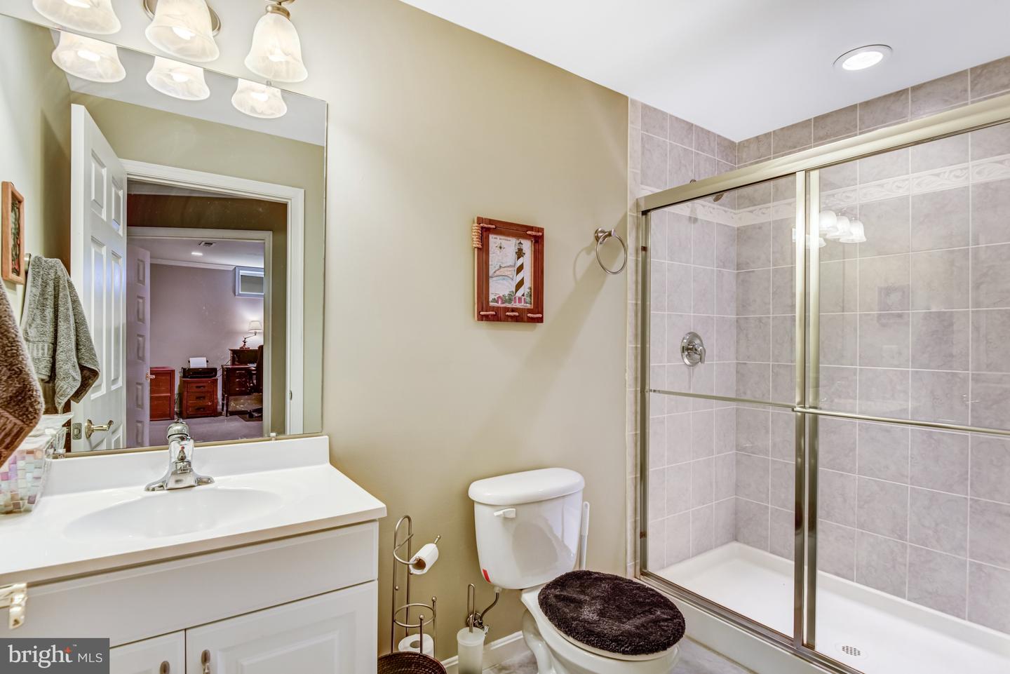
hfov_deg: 93.3
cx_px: 505
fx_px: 477
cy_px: 337
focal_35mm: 17
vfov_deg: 70.5
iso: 400
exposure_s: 1/20
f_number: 8
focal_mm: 17
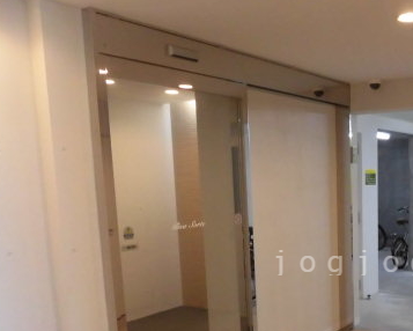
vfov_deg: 34.7
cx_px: 353
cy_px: 262
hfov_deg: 41.2
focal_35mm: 42
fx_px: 514
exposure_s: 1/40
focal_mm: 4.3
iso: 320
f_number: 3.1
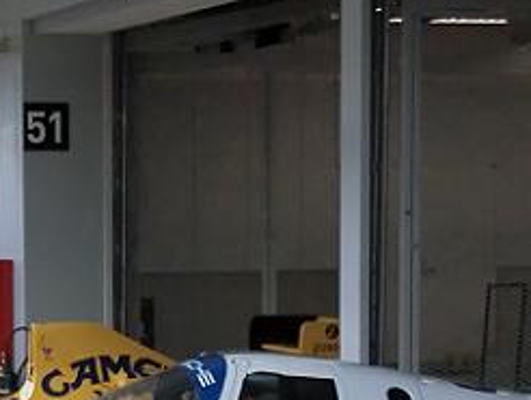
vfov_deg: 10.2
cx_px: 15
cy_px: 359
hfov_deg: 13.4
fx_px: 2226
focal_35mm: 145
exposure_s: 1/320
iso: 800
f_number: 5.4
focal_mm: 13
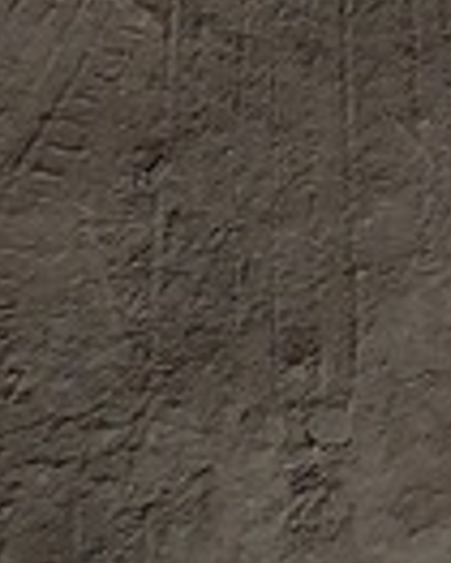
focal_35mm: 121
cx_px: 863
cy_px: -683
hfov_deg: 11.6
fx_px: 2017
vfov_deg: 13.0
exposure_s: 1/50
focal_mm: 4
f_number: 1.8
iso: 250
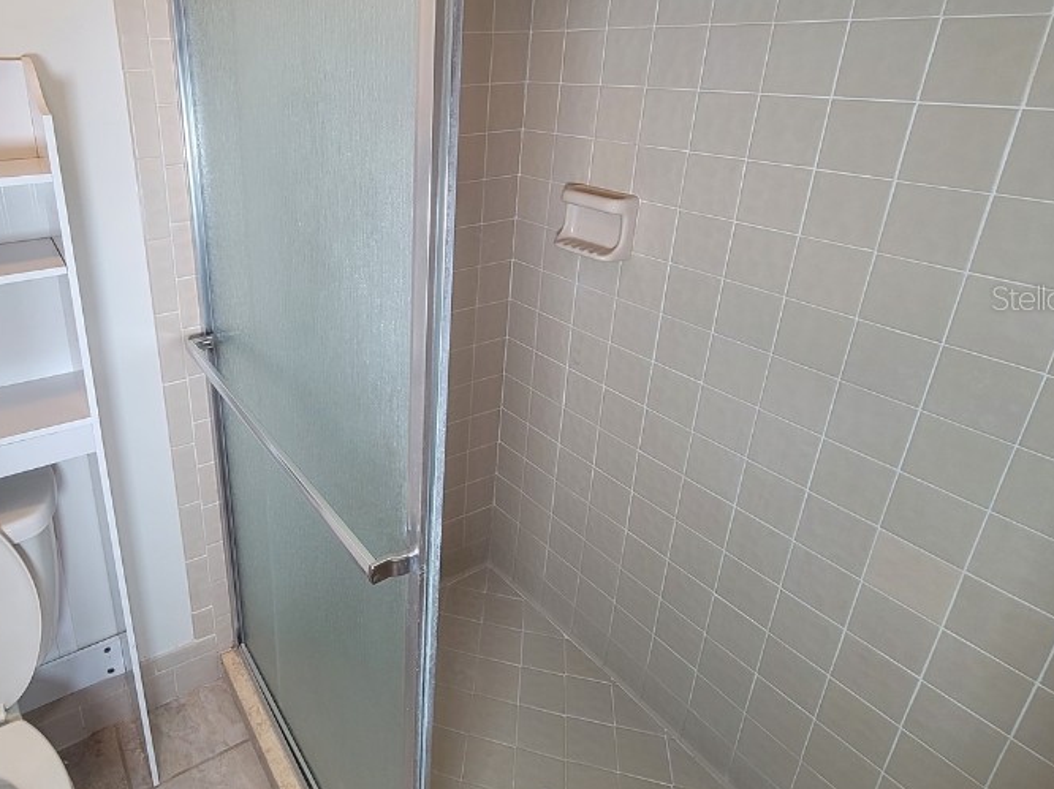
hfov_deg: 78.4
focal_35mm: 20
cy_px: 297
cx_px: 331
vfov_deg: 65.0
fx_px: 609
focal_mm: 2.2
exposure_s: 1/60
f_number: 2.2
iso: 125
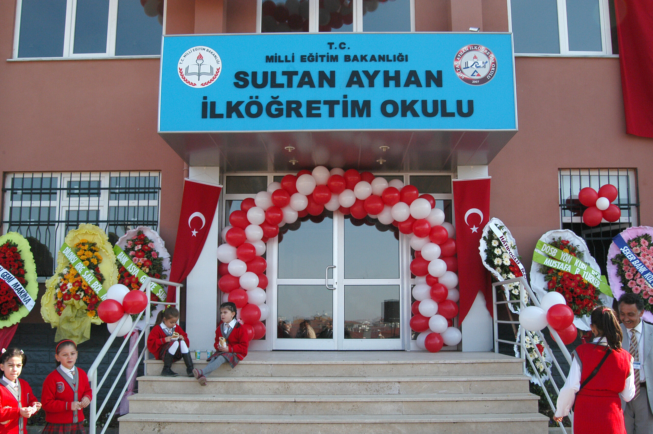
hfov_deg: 53.2
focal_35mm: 36
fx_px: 652
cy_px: 217
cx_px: 326
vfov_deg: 36.8
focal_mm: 24
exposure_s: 1/320
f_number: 9
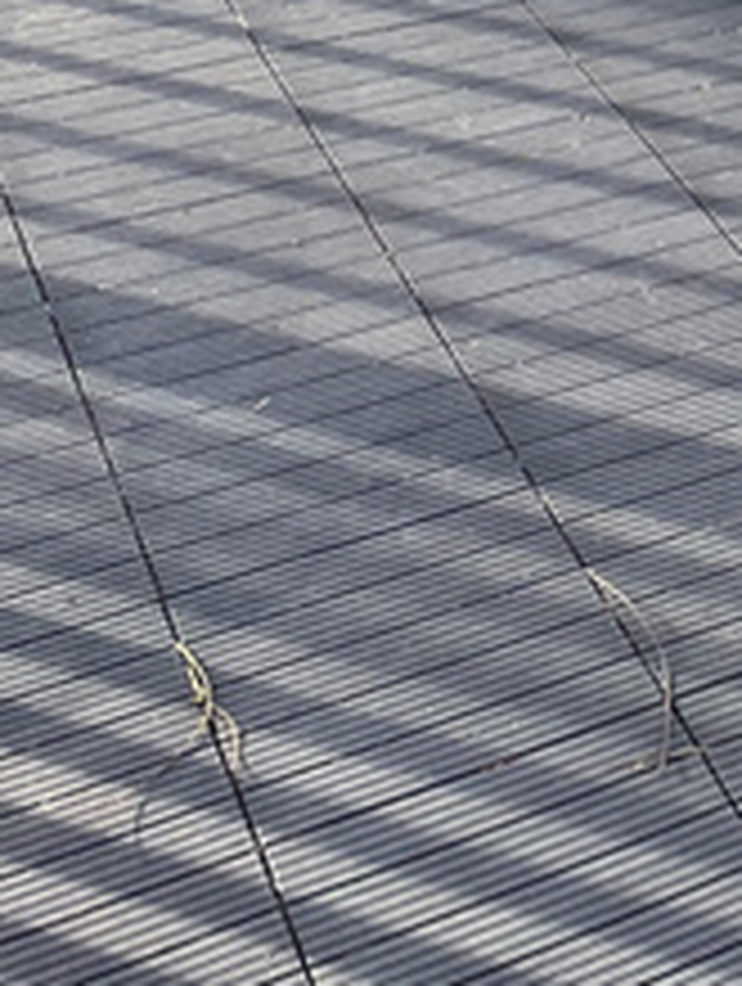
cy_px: -266
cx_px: 1057
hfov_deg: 15.3
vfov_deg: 19.9
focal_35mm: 91
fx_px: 2593
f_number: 1.6
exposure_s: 1/428
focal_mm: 4.2
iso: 32
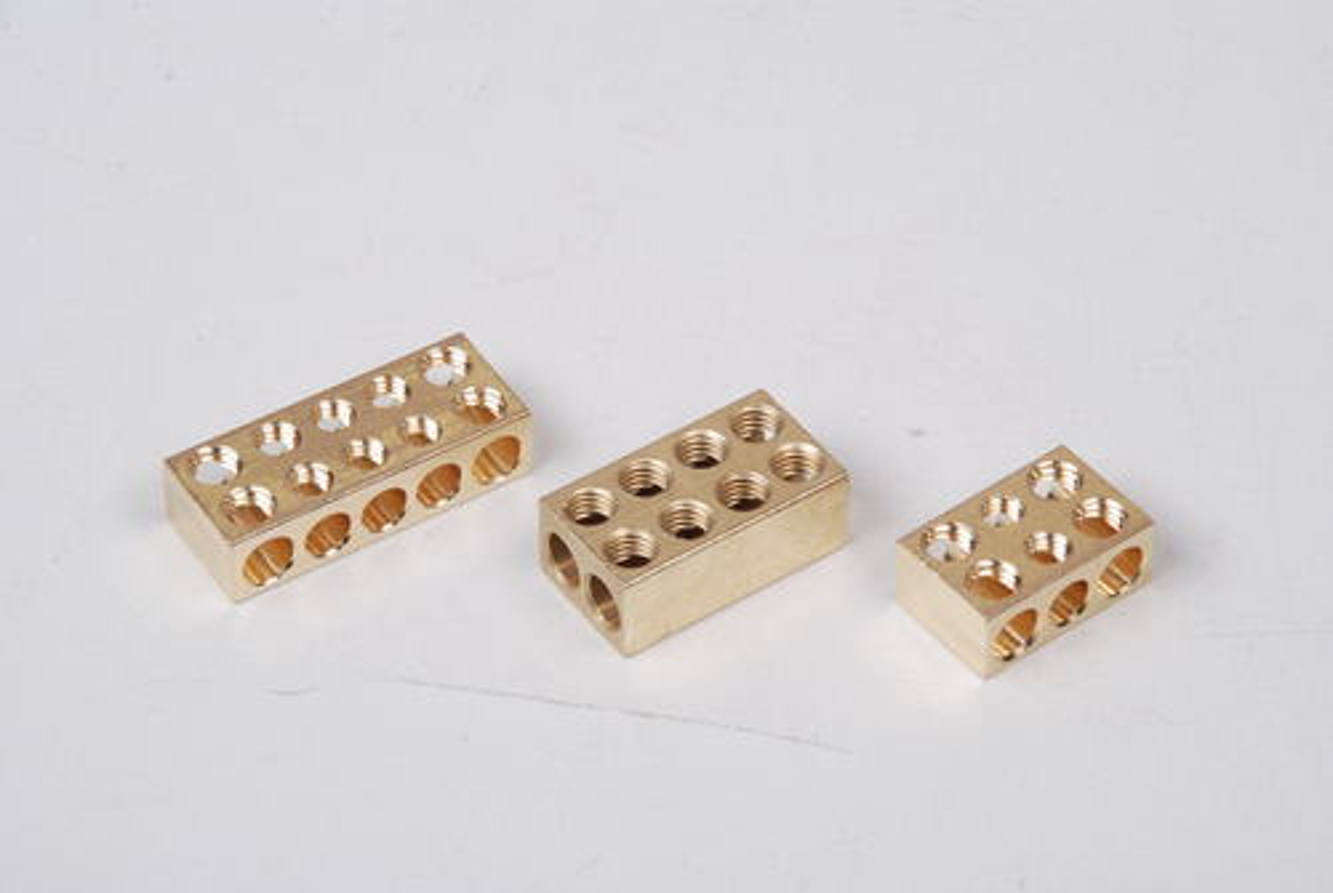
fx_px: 7509
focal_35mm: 202
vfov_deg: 6.8
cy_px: 446
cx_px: 666
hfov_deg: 10.1
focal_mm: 135
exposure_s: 1/125
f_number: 18
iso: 100
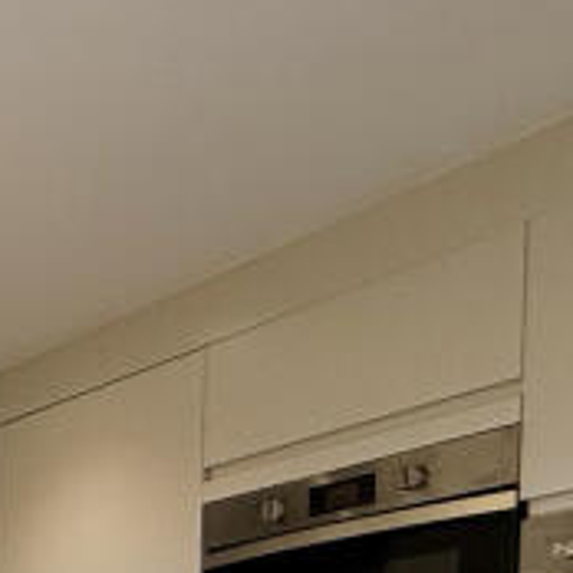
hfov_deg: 13.2
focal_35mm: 73
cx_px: -955
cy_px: 853
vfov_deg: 20.4
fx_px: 1367
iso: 50
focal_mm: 2.22
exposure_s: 1/116
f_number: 2.2
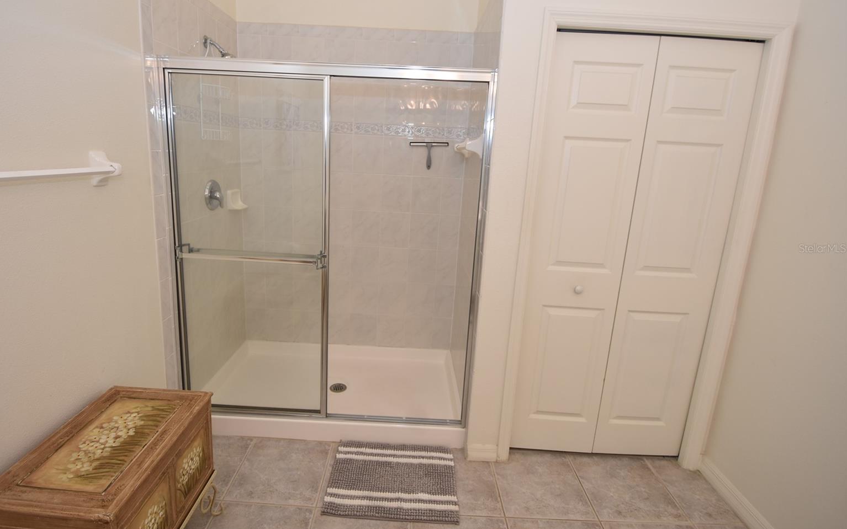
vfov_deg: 66.3
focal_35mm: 18
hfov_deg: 92.6
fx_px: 405
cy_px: 248
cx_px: 406
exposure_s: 1/60
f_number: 4
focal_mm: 11
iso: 400
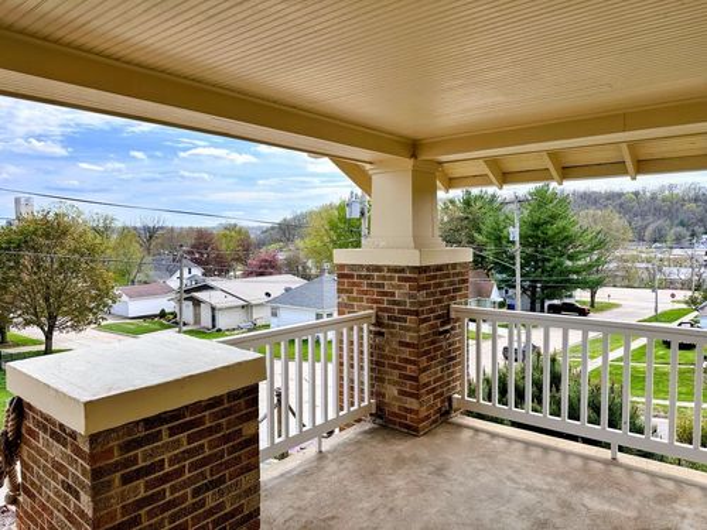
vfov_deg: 56.8
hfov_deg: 71.6
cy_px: 265
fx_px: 490
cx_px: 354
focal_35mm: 24
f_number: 1.78
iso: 80
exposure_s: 1/3155
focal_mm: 6.86
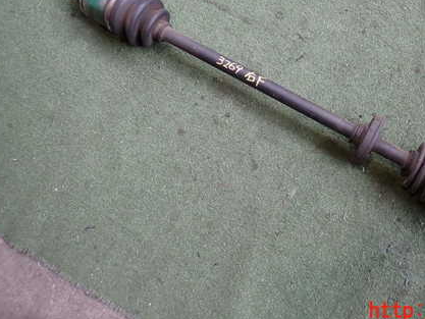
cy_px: 95
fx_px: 442
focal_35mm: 36
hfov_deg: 50.1
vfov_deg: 39.0
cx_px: 294
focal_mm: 4.5
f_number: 2
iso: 200
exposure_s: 1/125
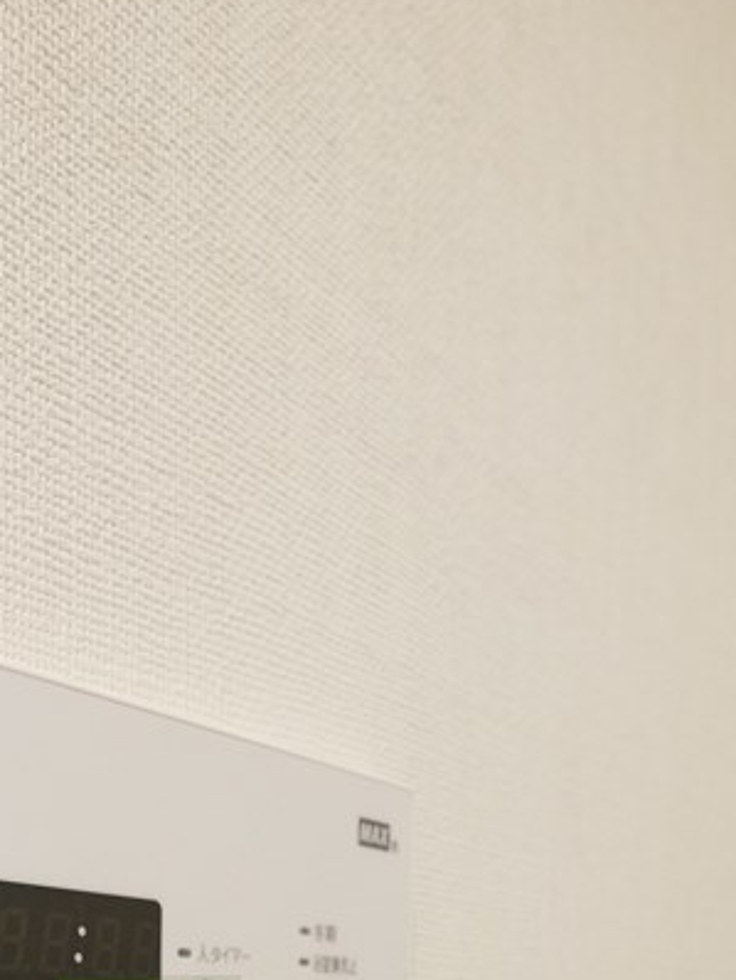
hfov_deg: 38.2
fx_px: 1019
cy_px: 1069
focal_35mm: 36
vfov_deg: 41.4
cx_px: 148
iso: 1600
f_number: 4
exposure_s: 1/60
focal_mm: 7
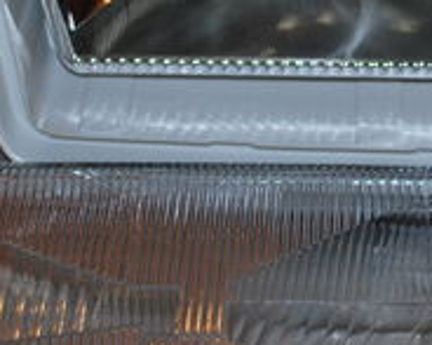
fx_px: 1878
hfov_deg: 12.8
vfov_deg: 10.5
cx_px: 505
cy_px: 127
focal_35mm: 147
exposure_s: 1/60
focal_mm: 30
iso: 200
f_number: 4.8
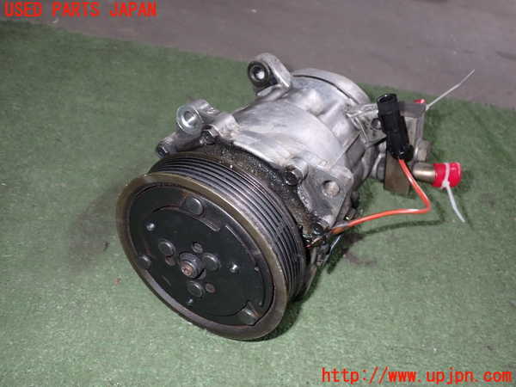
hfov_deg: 60.0
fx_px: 447
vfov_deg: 46.8
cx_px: 258
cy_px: 194
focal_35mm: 30
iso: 125
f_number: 6.3
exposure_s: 1/30
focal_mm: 5.4
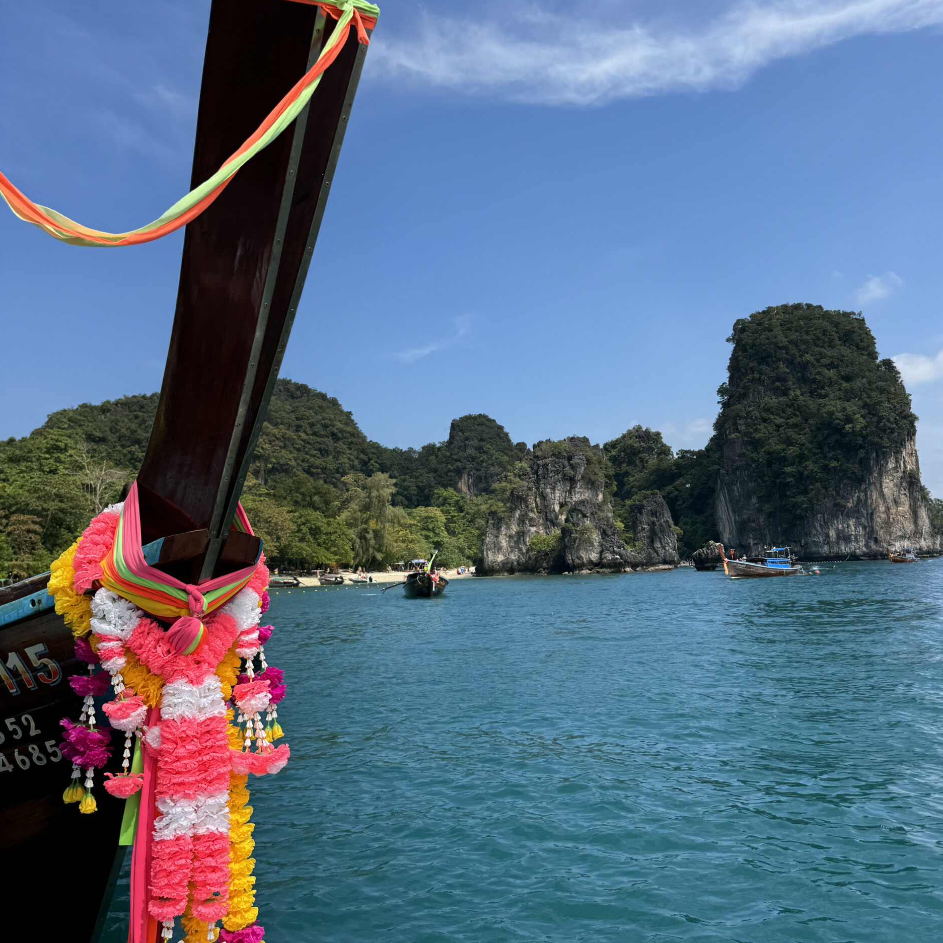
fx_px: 894
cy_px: 472
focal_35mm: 29
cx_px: 482
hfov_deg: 55.6
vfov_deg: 55.6
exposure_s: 1/4950
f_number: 1.78
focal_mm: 6.76
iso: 80
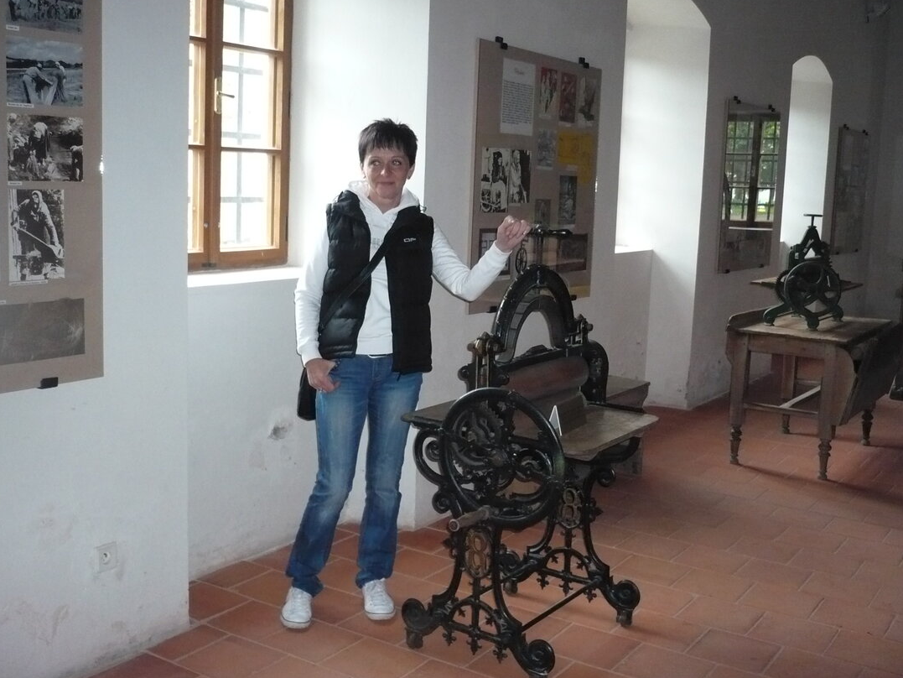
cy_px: 312
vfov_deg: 36.8
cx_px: 455
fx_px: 1017
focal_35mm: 39
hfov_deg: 47.9
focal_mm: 5.8
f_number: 2.8
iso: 320
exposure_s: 1/30
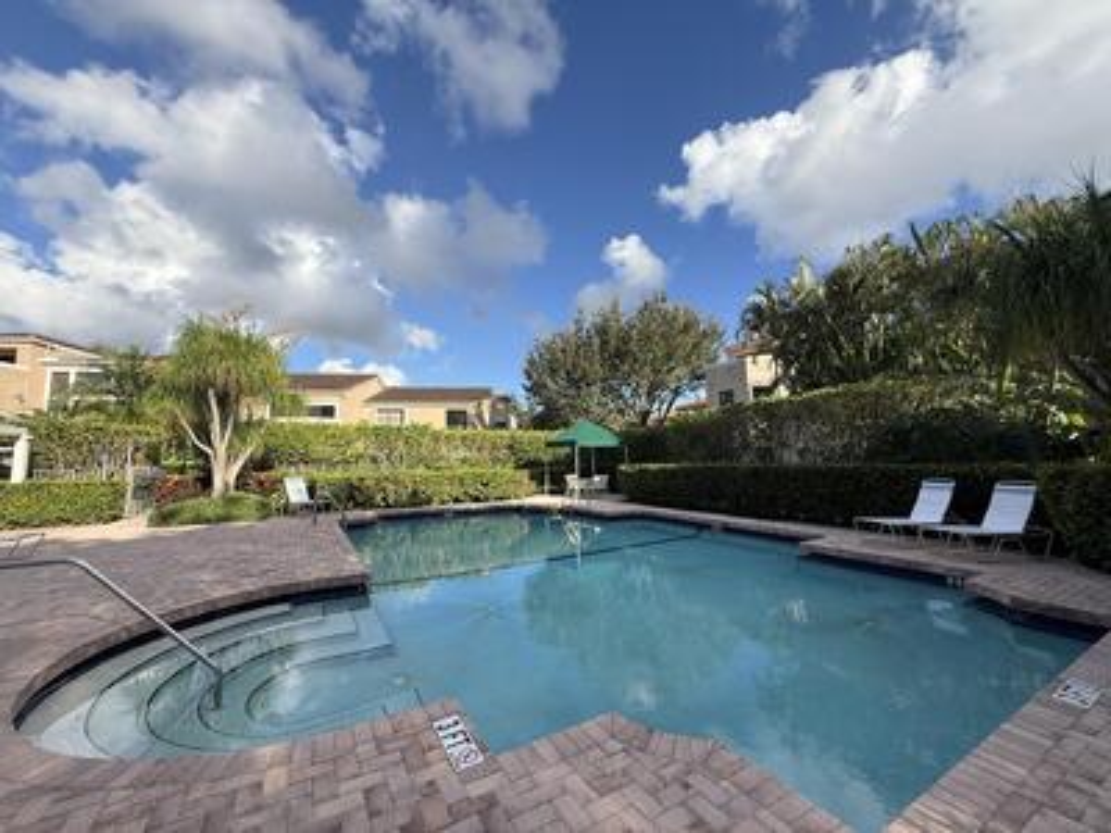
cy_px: 416
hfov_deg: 102.1
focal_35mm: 14
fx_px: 449
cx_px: 556
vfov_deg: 85.7
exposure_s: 1/1312
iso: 50
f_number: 2.2
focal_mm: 2.22
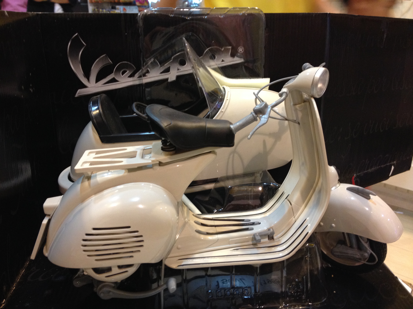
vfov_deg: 40.7
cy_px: 154
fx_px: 418
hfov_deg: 52.6
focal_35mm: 35
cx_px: 206
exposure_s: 1/20
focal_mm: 4.28
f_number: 2.4
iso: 200
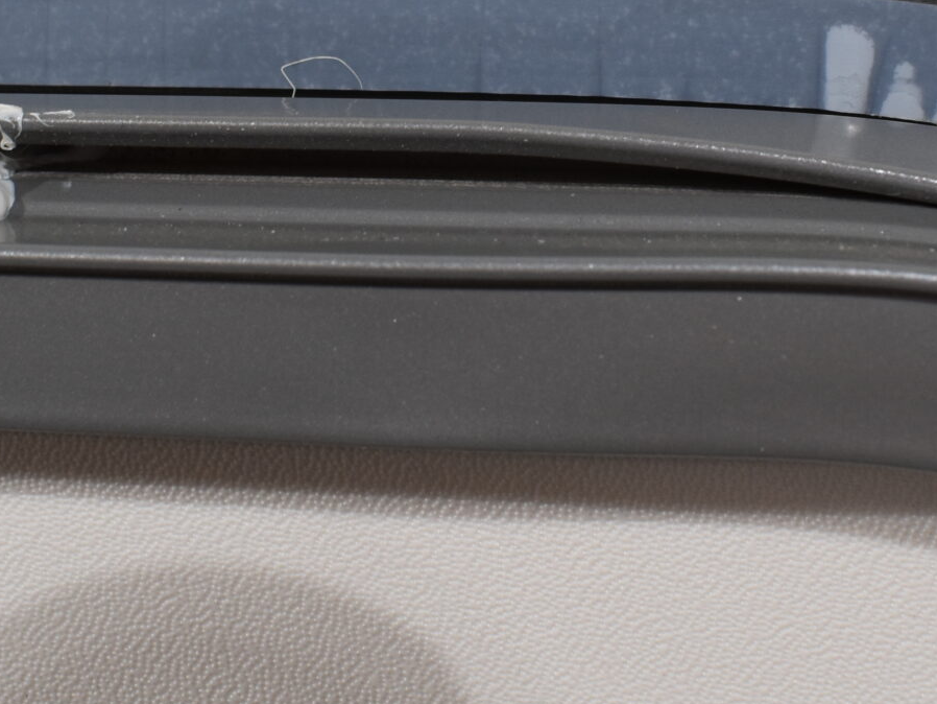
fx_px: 2004
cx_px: 556
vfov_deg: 19.8
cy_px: 189
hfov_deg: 26.3
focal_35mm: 74
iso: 360
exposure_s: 1/60
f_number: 8
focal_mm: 18
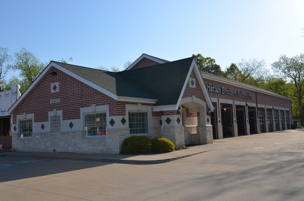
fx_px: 303
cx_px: 152
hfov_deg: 53.2
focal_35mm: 36
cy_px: 100
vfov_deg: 36.7
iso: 100
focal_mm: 24
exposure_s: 1/200
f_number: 10
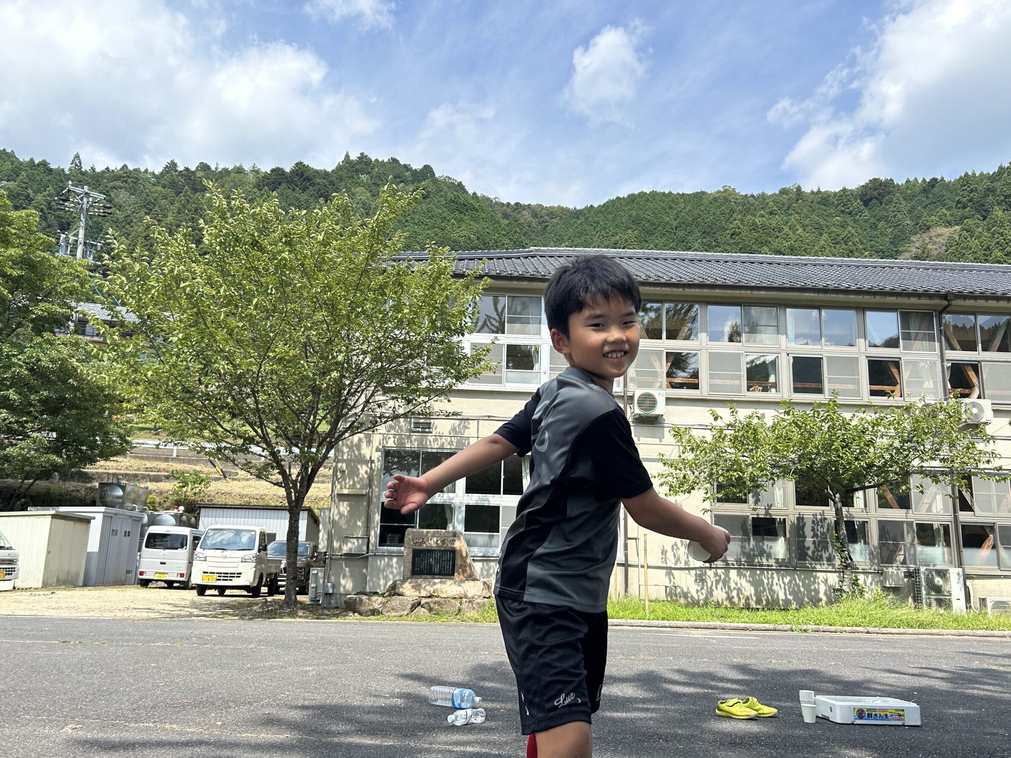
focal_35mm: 28
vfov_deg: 49.7
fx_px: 818
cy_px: 407
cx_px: 507
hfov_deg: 63.4
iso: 50
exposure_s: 1/3165
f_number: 1.5
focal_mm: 5.7
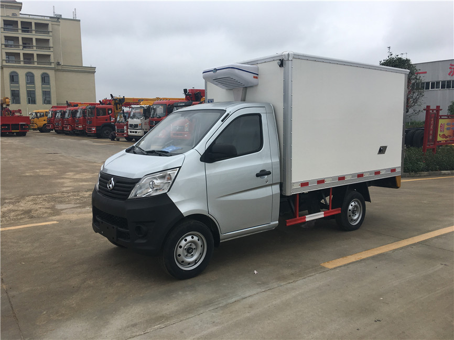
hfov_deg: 61.7
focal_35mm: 29
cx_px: 227
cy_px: 170
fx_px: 380
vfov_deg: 48.2
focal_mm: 4.15
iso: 25
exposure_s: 1/615
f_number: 2.2
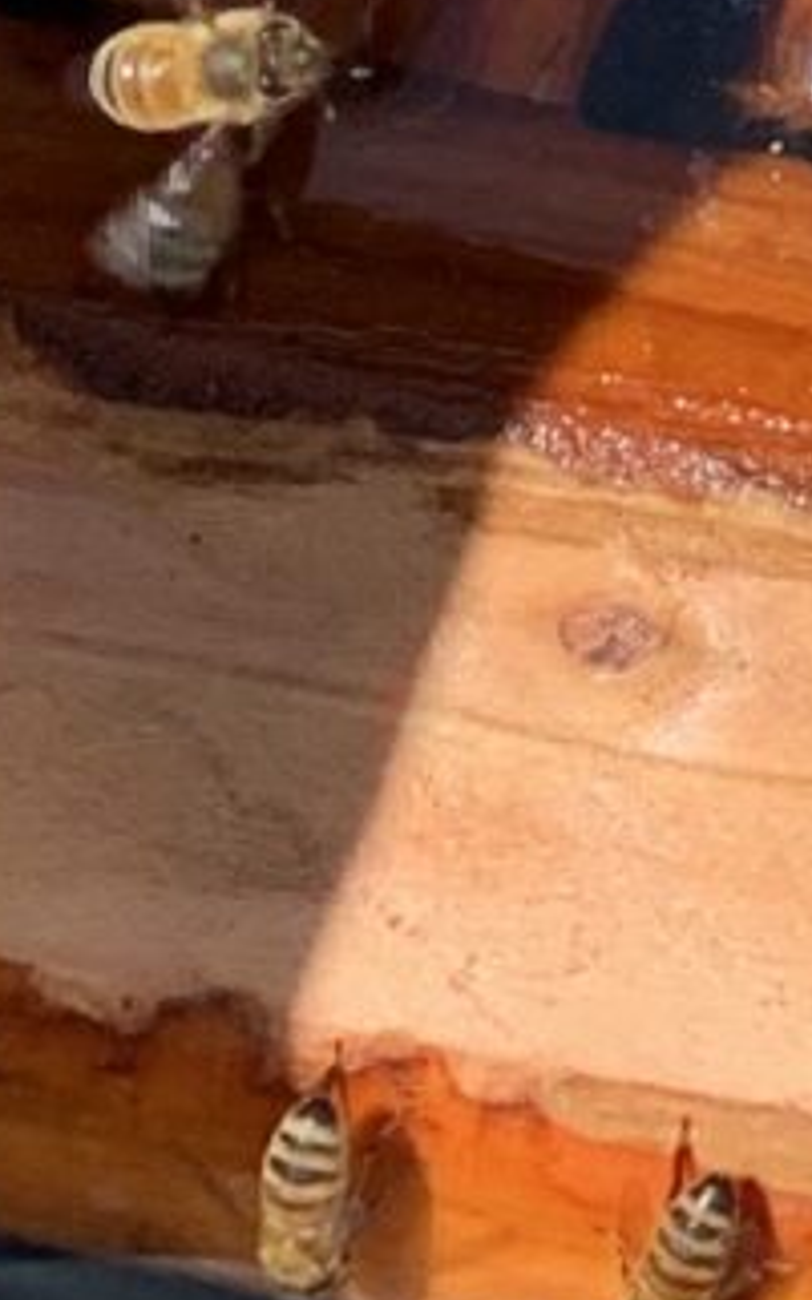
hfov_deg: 5.6
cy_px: -1809
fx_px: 7761
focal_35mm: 219
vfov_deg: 8.7
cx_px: 2529
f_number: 1.8
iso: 25
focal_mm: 4.25
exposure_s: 1/1779
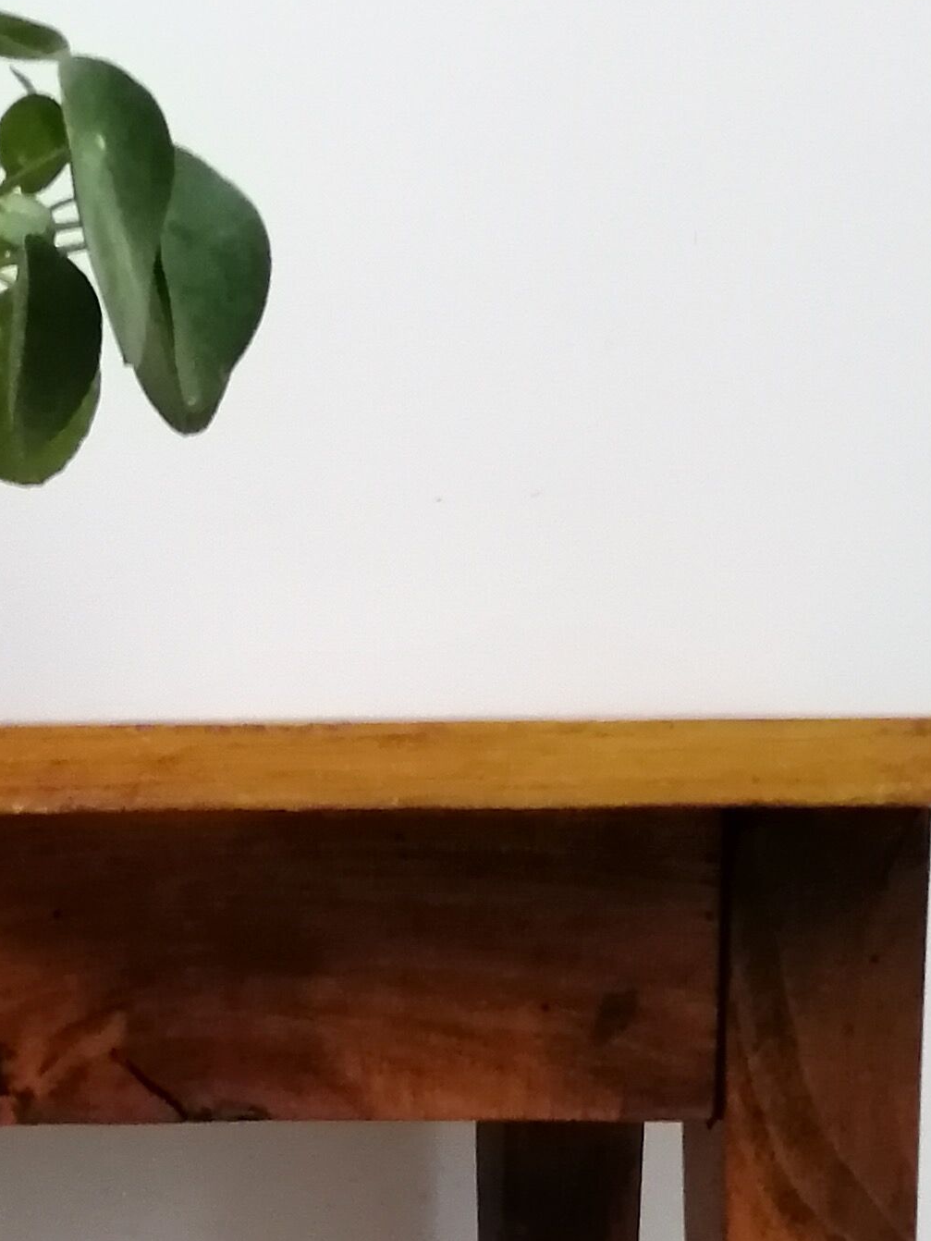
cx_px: -196
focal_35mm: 103
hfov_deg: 13.9
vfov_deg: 18.4
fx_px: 3692
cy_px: 1368
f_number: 1.8
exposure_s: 1/900
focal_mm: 3.95
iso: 320
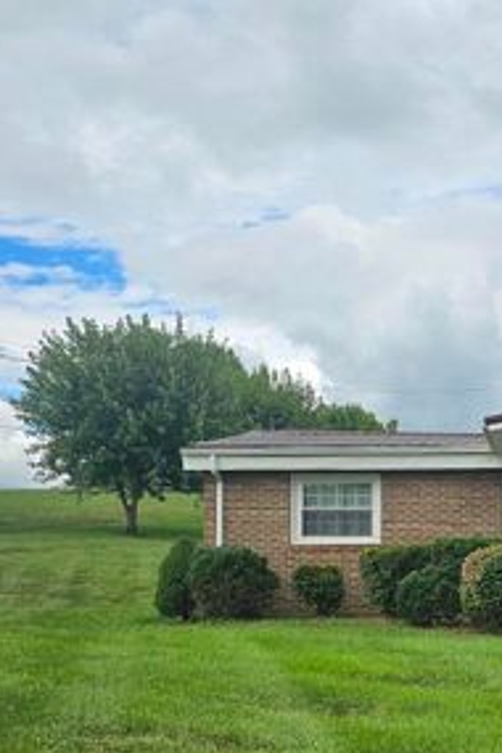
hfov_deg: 22.4
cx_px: 597
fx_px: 1171
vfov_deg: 35.1
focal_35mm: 56
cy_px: 540
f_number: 1.7
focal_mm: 6.3
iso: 12
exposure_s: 1/1571
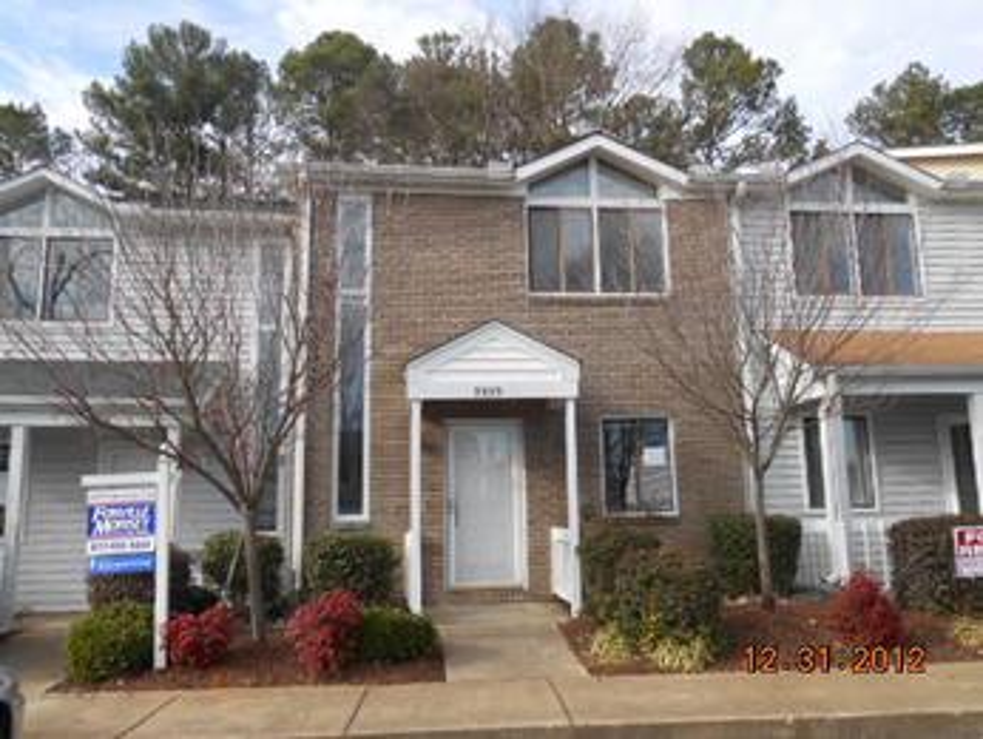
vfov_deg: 46.8
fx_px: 853
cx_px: 492
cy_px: 370
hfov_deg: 59.9
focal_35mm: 30
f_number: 3.8
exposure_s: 1/320
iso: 80
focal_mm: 5.3
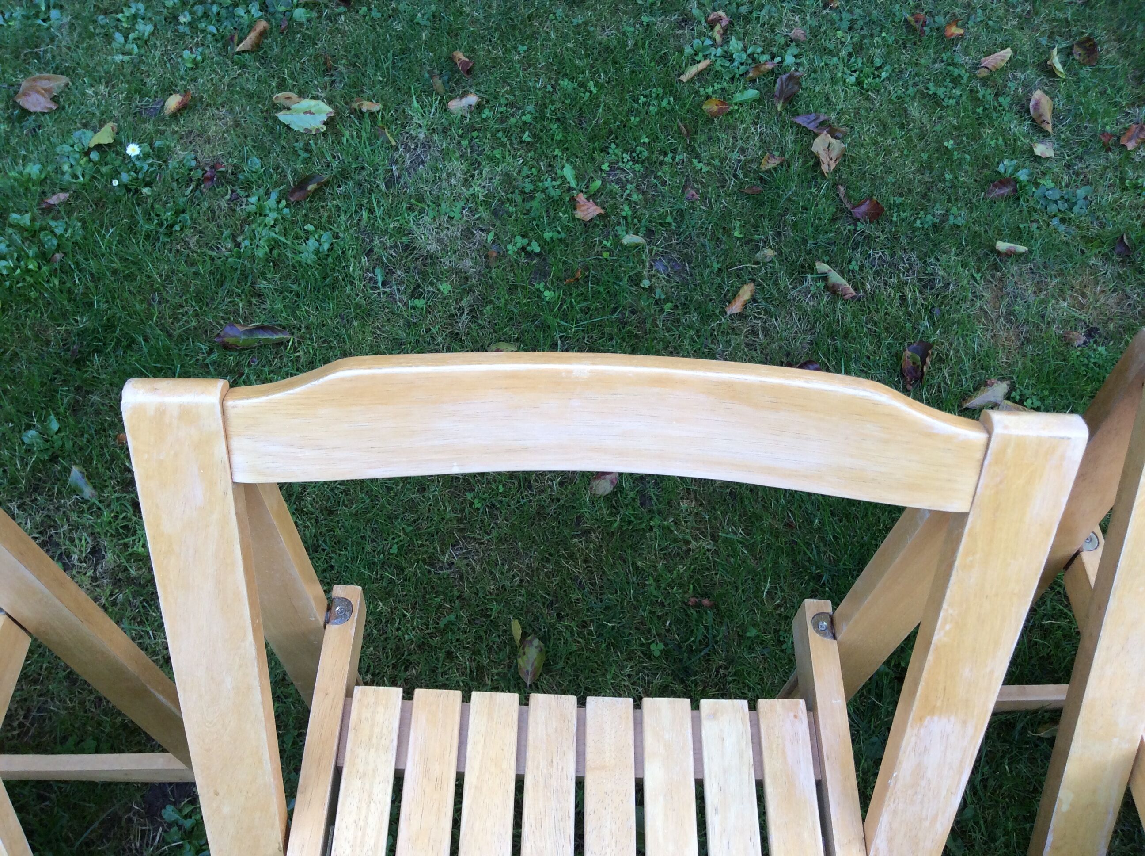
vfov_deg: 44.1
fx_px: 1057
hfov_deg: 56.9
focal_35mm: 32
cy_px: 428
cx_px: 572
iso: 40
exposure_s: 1/100
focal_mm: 3.3
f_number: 2.4
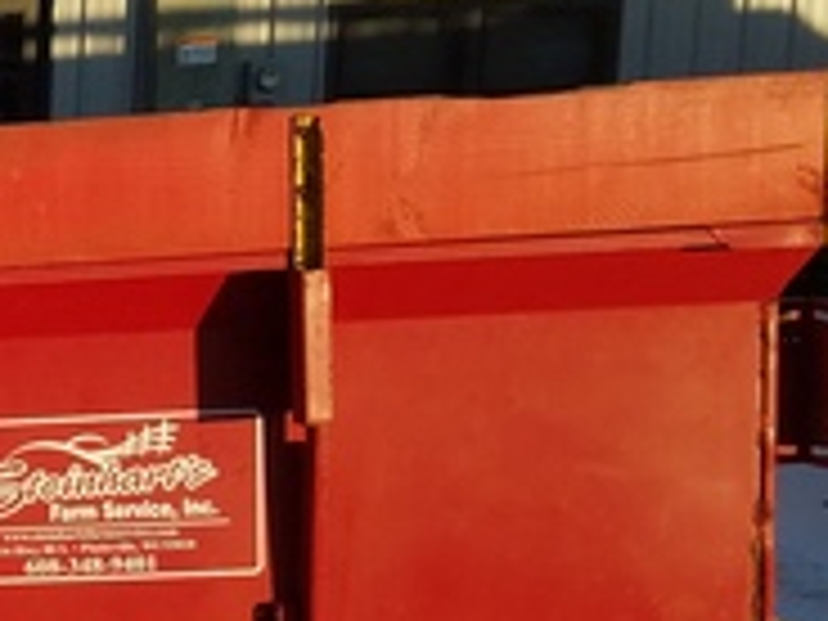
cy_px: 515
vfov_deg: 14.8
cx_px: -666
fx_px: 2368
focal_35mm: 99
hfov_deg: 16.5
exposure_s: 1/1776
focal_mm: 4.2
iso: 50
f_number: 1.7
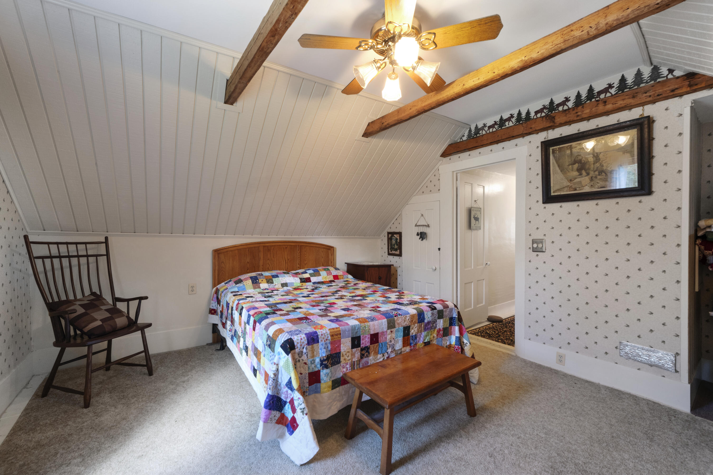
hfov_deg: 108.3
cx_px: 356
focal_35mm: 13
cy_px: 238
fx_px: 257
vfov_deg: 85.4
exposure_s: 1/3.33
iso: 400
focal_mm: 8.6
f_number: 8
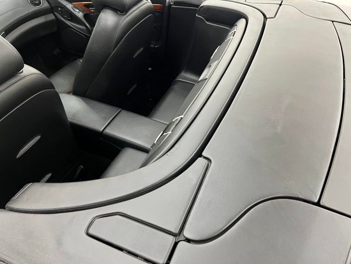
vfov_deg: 53.1
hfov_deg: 67.3
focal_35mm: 26
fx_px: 264
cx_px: 176
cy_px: 132
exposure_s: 1/40
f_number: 1.5
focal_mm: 5.7
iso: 500
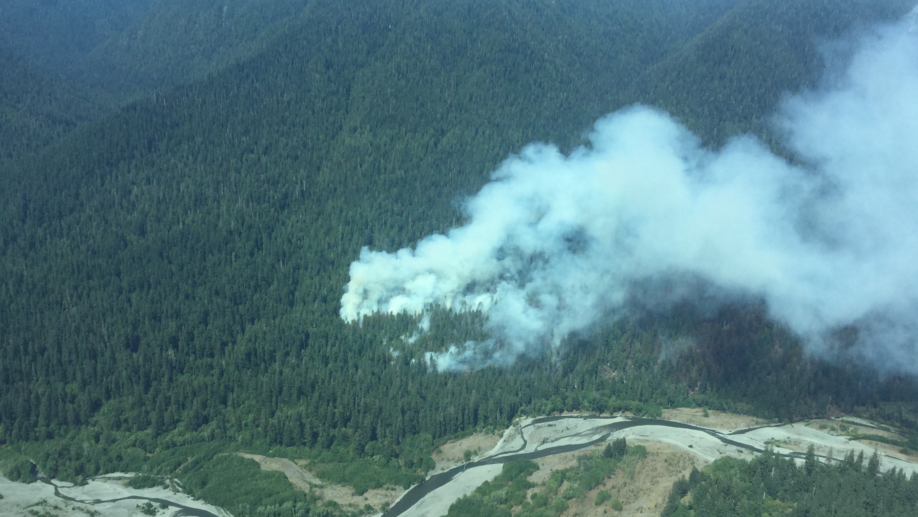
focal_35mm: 34
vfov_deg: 34.7
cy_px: 248
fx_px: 828
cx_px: 456
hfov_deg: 58.0
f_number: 2.4
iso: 25
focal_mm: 3.3
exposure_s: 1/994
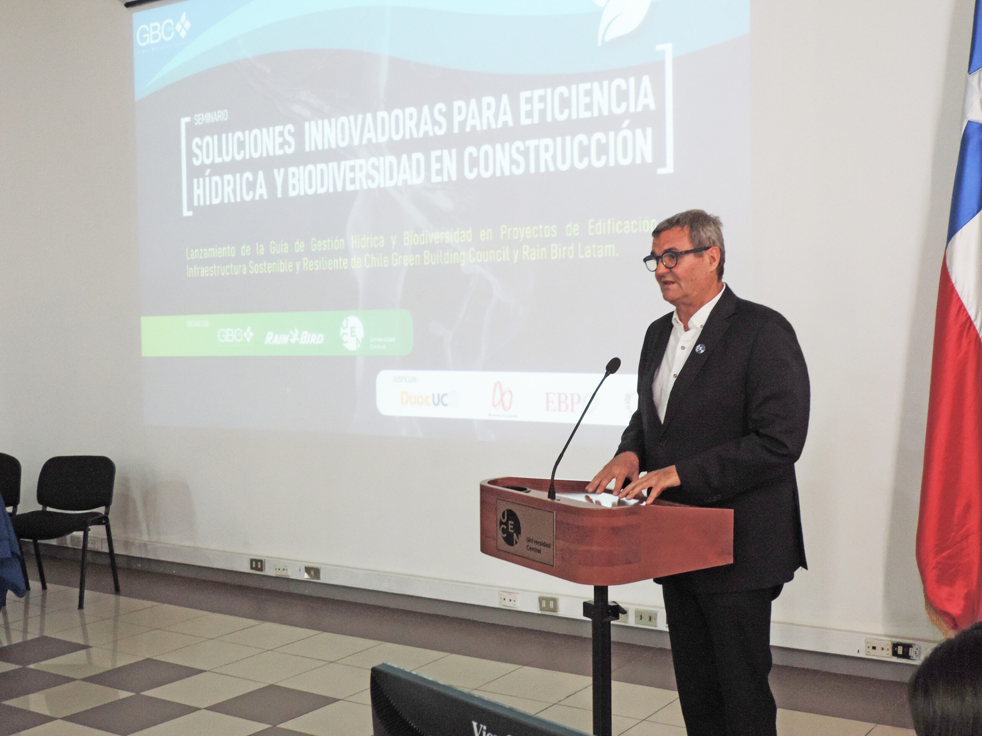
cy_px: 368
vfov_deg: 33.6
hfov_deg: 43.9
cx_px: 491
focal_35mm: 43
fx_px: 1220
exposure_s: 1/15
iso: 400
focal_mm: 7.6
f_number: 3.4
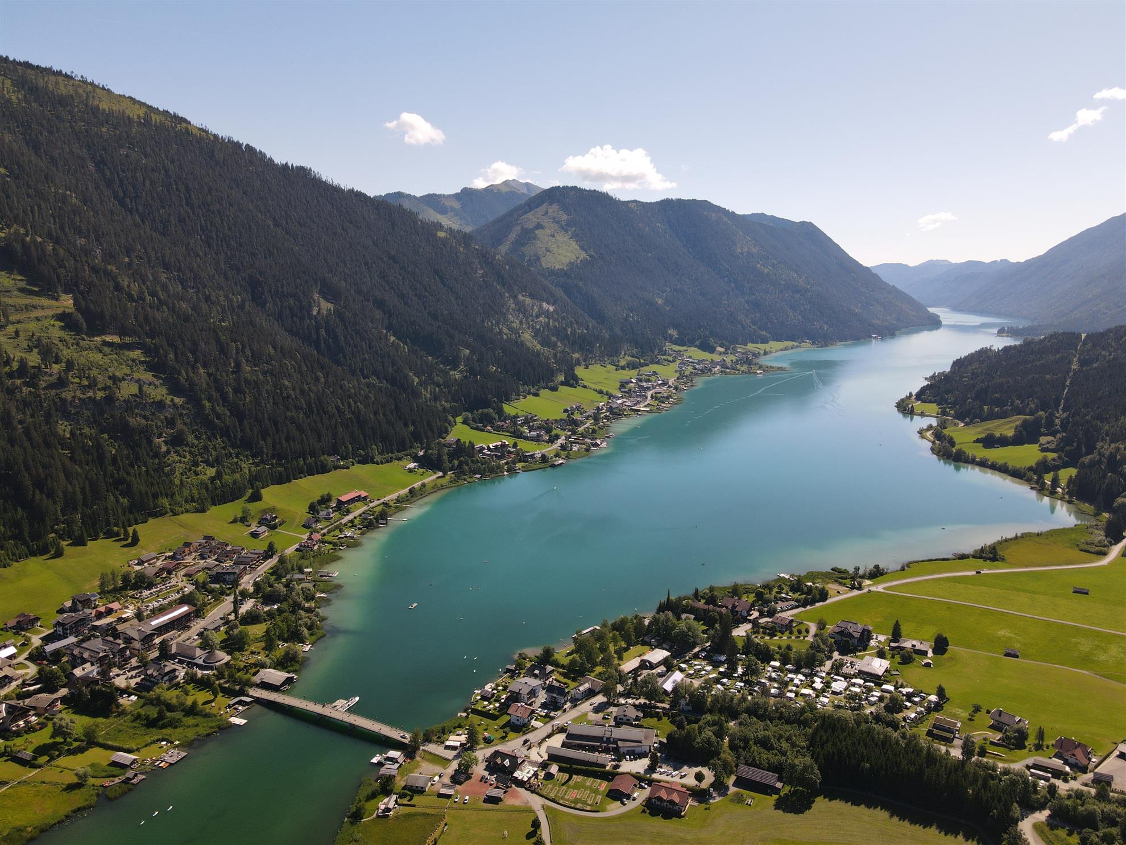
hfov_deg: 71.6
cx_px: 563
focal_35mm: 24
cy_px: 422
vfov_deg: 56.8
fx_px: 781
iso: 120
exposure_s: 1/15
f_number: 2.8
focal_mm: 4.5
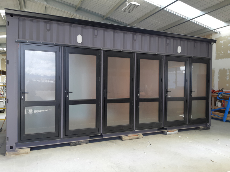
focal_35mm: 26
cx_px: 115
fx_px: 173
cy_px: 86
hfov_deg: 67.3
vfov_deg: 53.1
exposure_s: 1/197
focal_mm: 3.93
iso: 40
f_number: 1.7
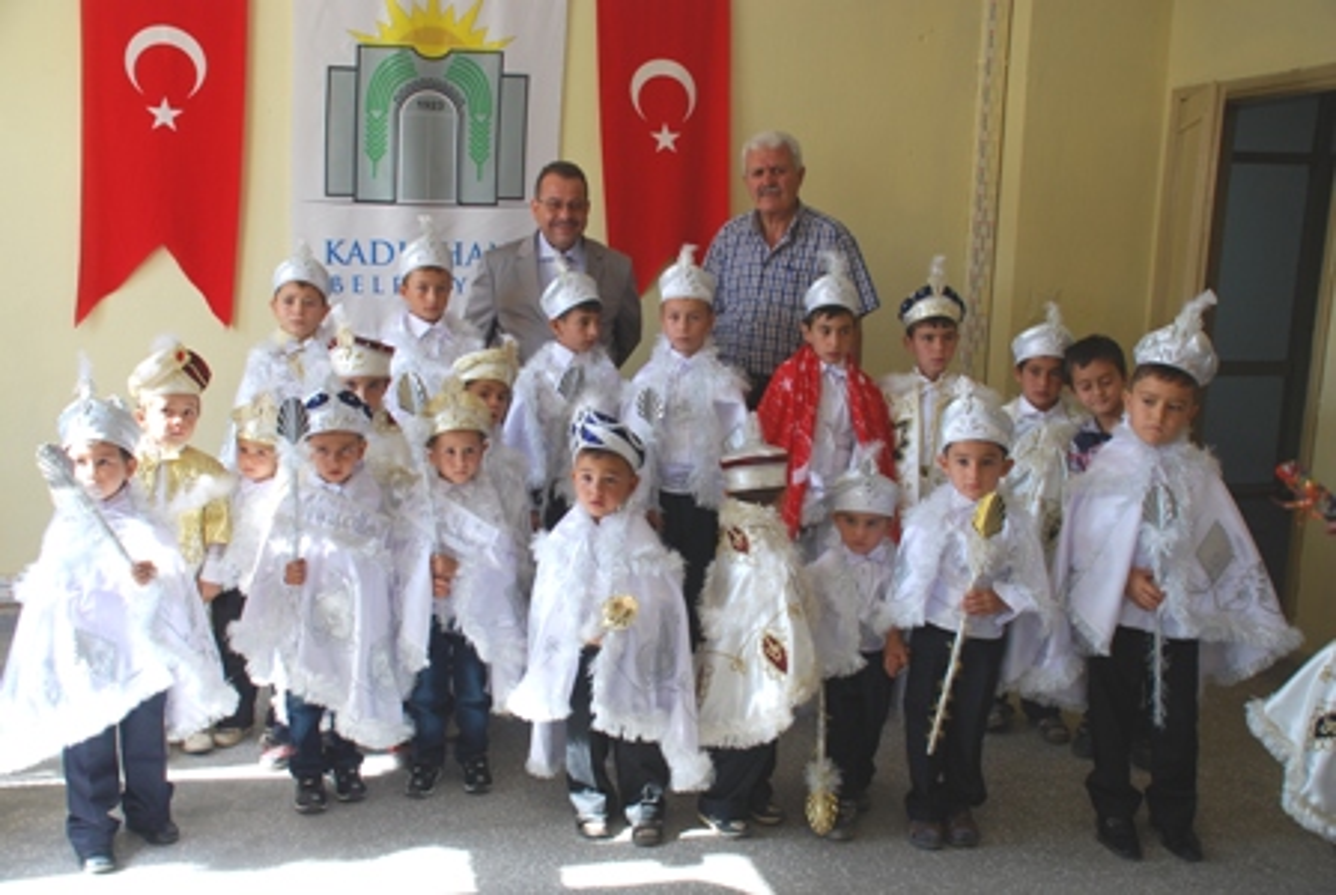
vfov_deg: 40.1
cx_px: 668
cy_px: 448
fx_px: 1226
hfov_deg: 57.2
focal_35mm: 33
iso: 250
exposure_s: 1/60
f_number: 3.8
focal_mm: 22
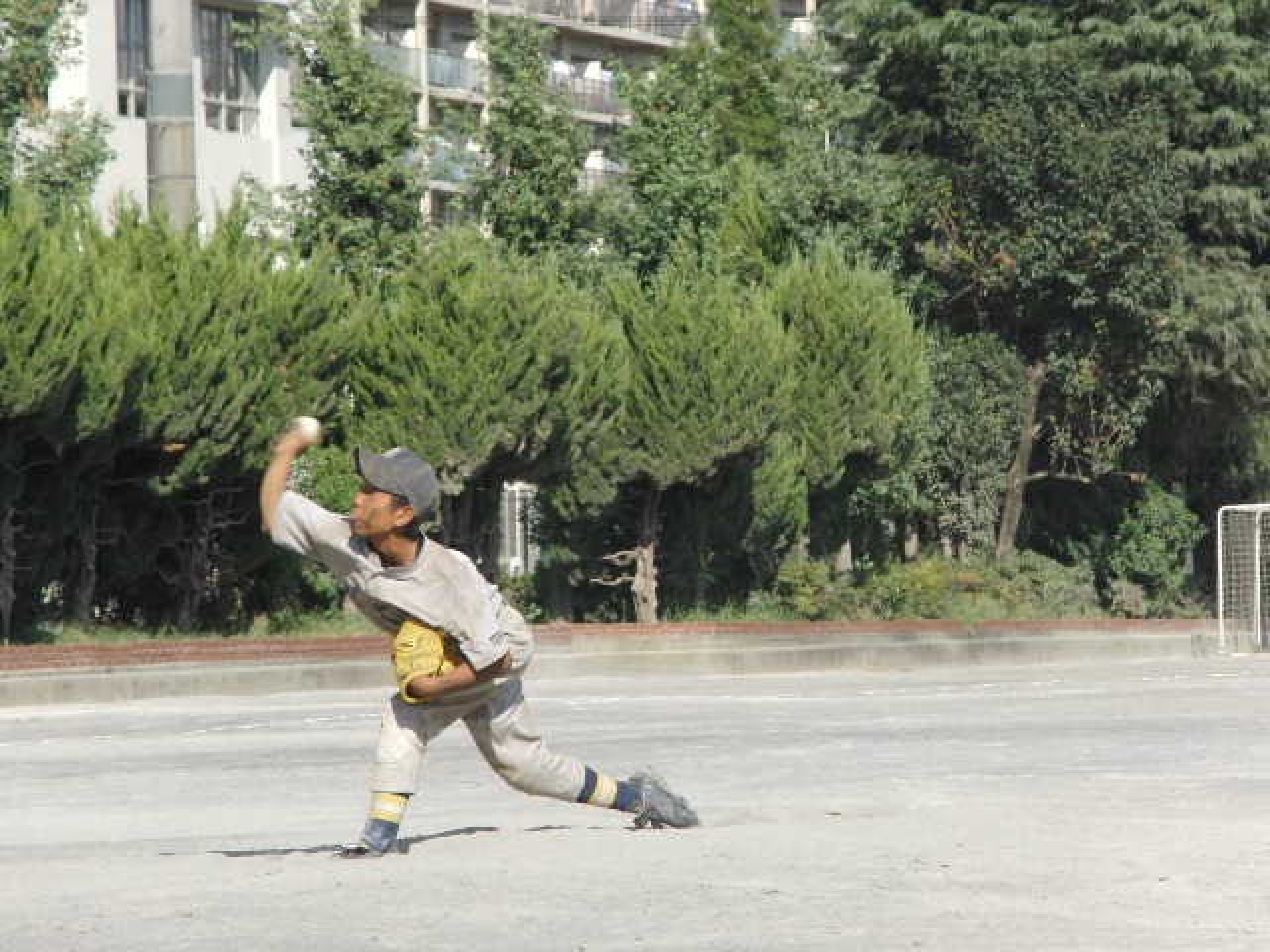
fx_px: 8512
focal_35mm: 232
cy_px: 476
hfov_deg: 8.5
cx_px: 635
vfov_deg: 6.4
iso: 100
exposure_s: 1/640
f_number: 4.4
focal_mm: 41
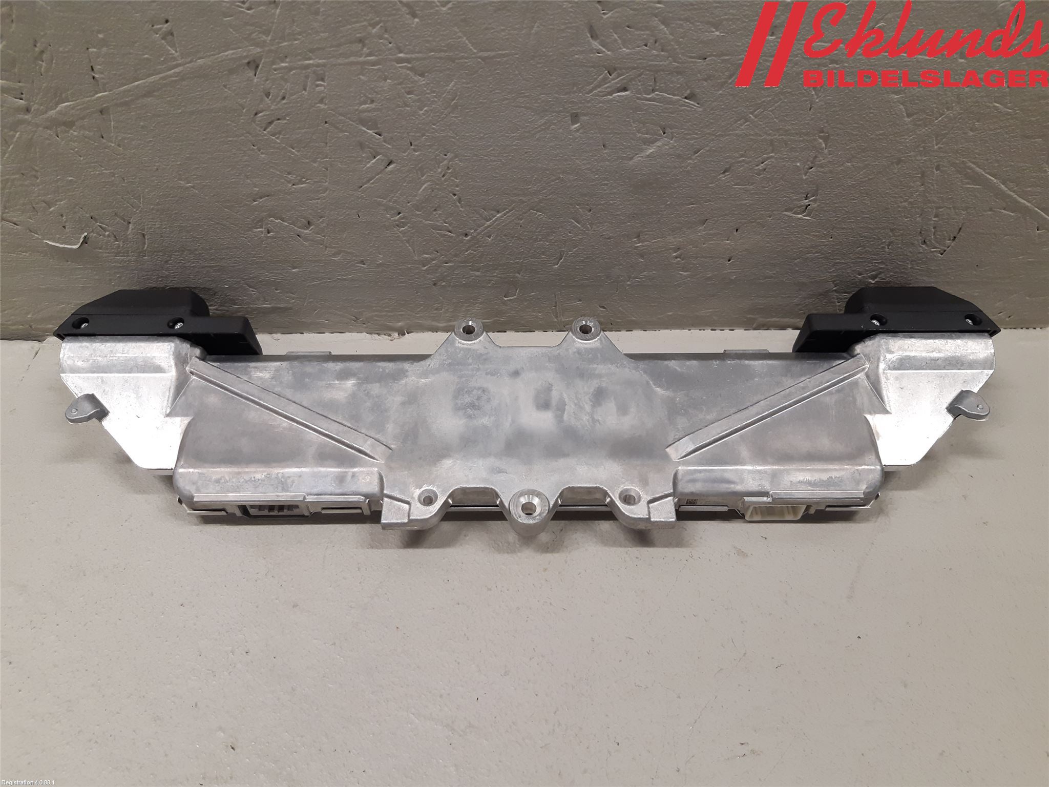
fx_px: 788
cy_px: 394
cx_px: 524
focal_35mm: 26
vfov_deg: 53.1
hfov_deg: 67.3
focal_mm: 3.93
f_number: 1.7
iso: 125
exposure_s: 1/50
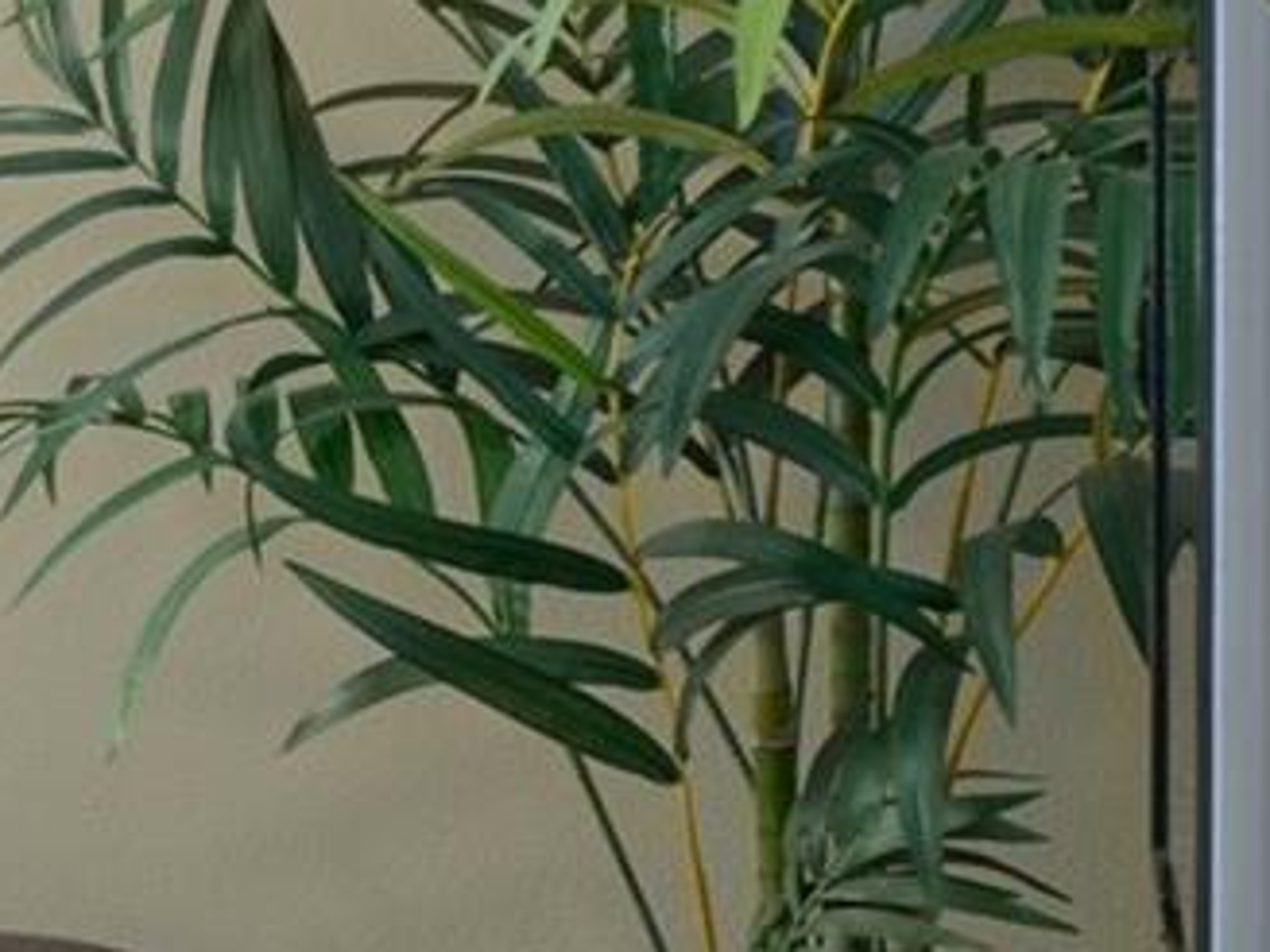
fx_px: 3351
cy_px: 325
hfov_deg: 16.6
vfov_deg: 16.1
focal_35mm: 91
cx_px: -1220
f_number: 8
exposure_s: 1/1.67
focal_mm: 13
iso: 320
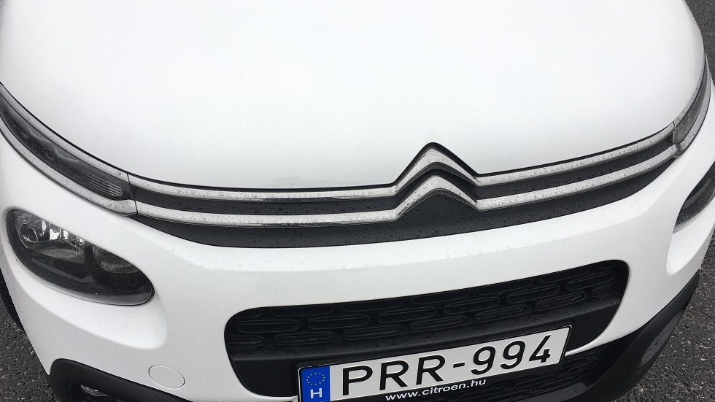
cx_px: 360
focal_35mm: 33
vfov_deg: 35.4
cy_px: 260
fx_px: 626
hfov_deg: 59.5
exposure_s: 1/144
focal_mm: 4.15
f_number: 2.2
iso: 25
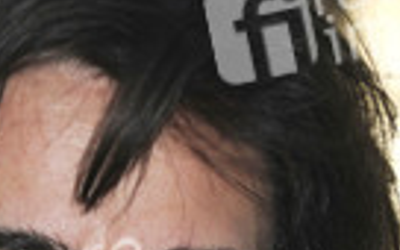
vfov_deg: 2.2
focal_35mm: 598
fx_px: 6519
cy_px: 456
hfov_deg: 3.5
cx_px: 88
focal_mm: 200
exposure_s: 1/160
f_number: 6.3
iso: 500
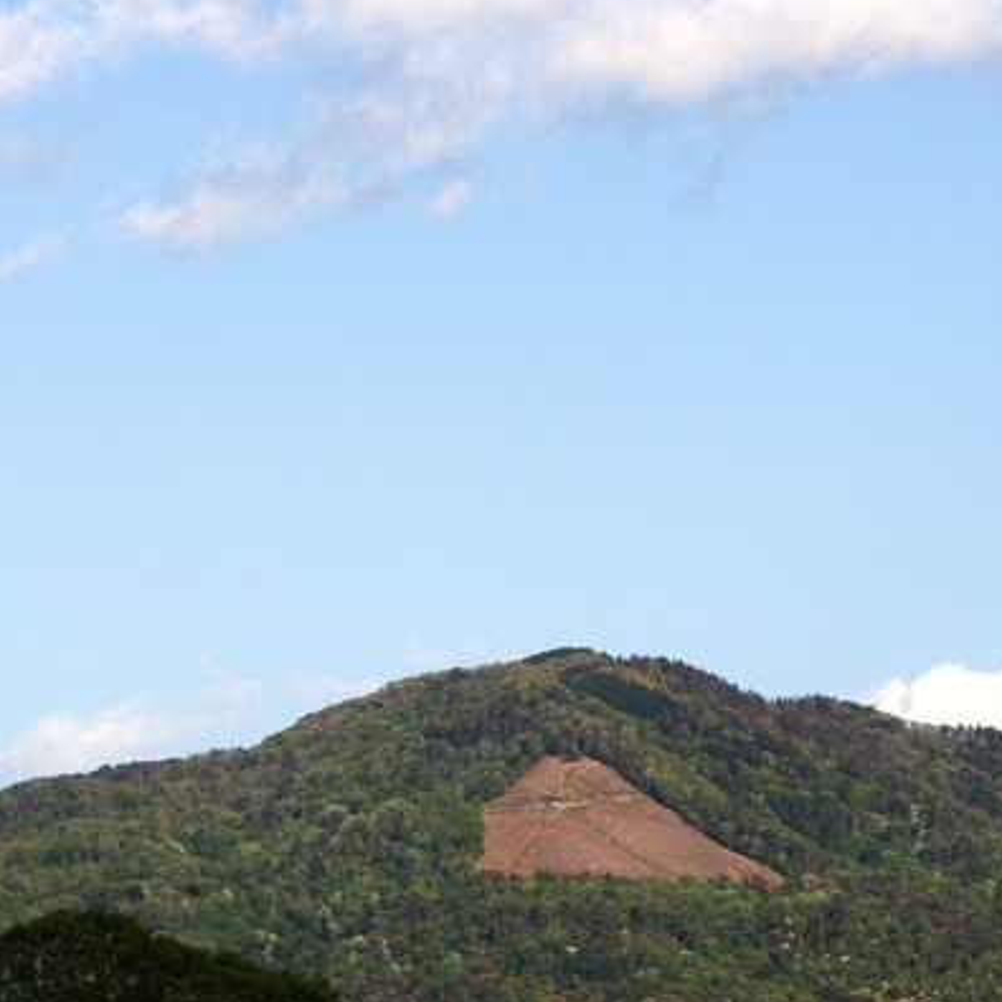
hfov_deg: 7.6
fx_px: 7565
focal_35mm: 231
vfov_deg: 7.6
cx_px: 606
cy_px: 819
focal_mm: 70
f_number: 5.6
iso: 100
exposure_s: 1/800
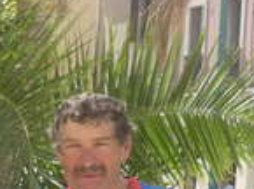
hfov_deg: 14.1
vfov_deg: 10.4
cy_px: 299
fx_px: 1003
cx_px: -37
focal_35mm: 137
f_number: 2.8
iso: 100
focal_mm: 5.5
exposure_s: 1/640
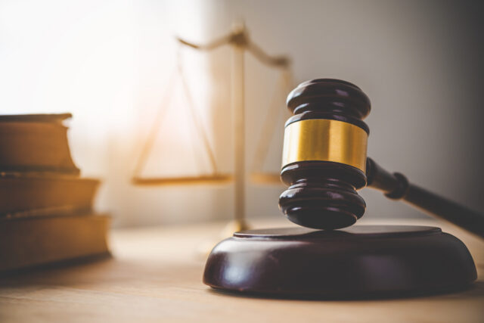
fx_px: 807
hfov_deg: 33.4
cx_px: 242
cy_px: 162
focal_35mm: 60
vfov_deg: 22.6
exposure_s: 1/80
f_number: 4.5
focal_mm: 60
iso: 200
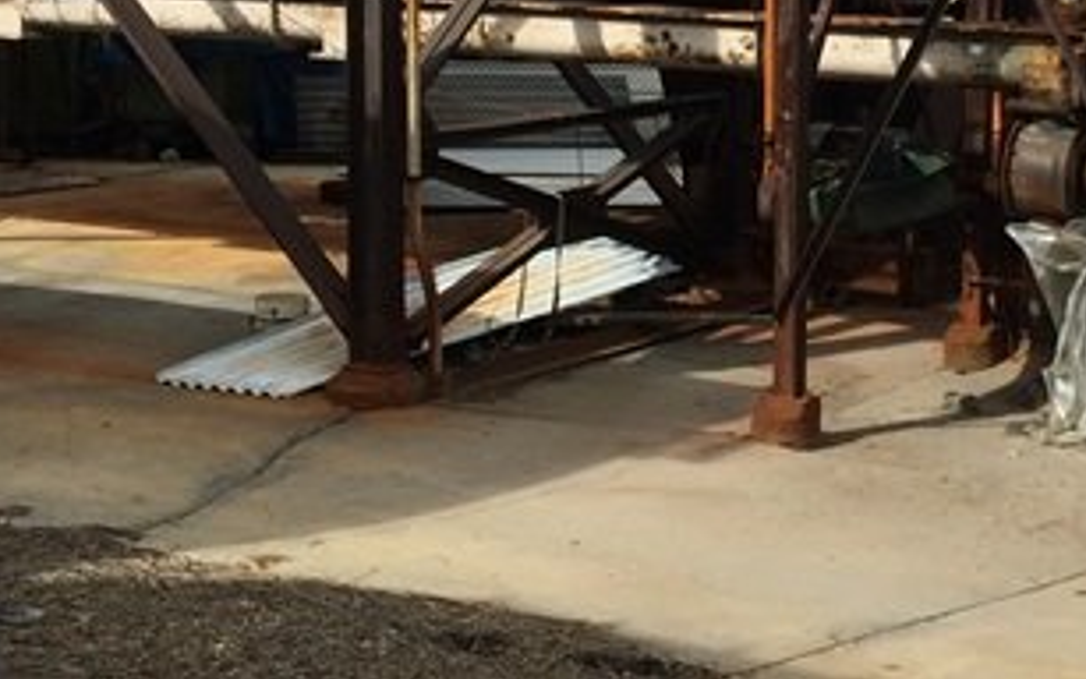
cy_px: 106
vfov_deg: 15.6
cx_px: 778
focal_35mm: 83
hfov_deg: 24.7
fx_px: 2457
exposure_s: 1/1080
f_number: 2.2
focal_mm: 4.12
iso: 32
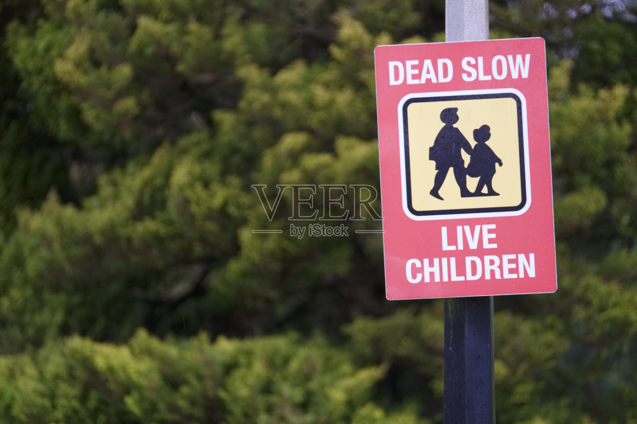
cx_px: 318
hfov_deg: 9.8
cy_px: 212
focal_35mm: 210
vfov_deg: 6.5
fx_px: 3715
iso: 200
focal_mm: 140
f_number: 2.8
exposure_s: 1/100
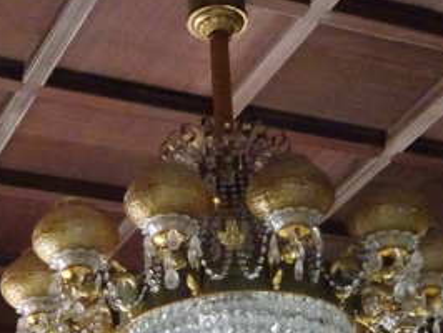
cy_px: 196
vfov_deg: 13.6
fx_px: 1396
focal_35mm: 109
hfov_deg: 18.0
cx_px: 245
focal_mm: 9.87
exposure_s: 1/20
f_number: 4.5
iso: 3200
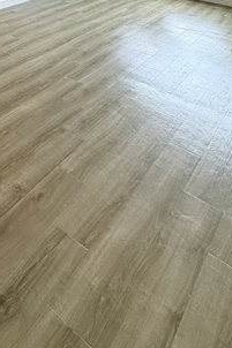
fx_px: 358
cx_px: 45
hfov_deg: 34.7
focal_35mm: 37
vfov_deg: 39.6
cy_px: -56
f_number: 2.2
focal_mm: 2.22
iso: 100
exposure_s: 1/120
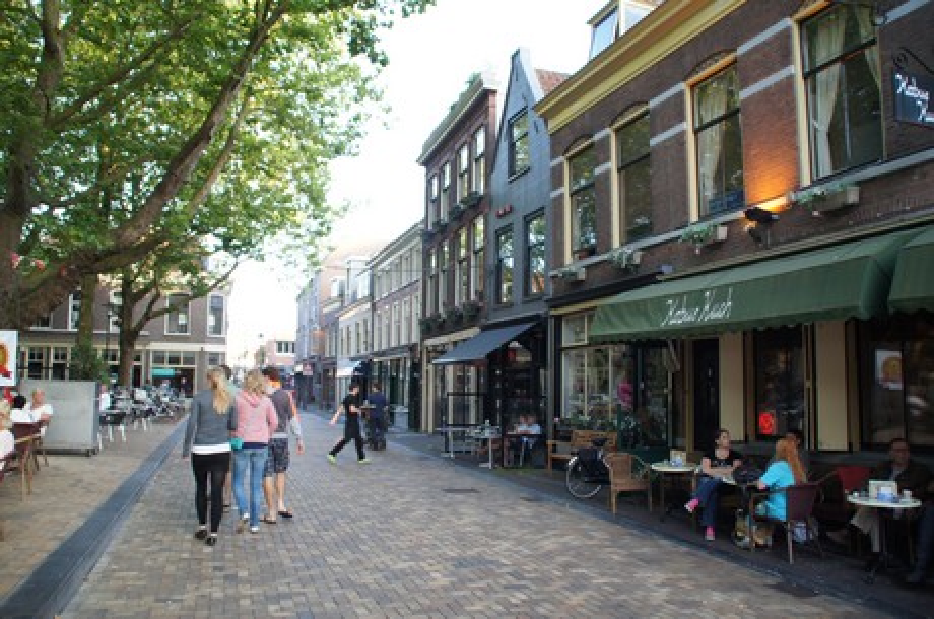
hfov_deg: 67.5
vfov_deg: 47.8
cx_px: 467
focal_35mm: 27
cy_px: 310
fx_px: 699
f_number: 4
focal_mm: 18
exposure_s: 1/40
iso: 100
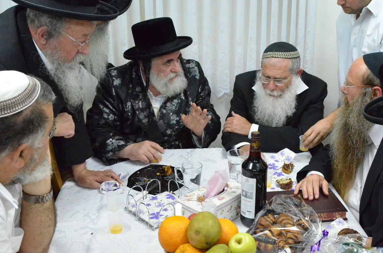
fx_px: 464
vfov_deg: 30.4
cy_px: 85
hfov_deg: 44.7
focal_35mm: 44
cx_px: 220
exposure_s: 1/125
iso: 6400
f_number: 5.6
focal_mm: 21
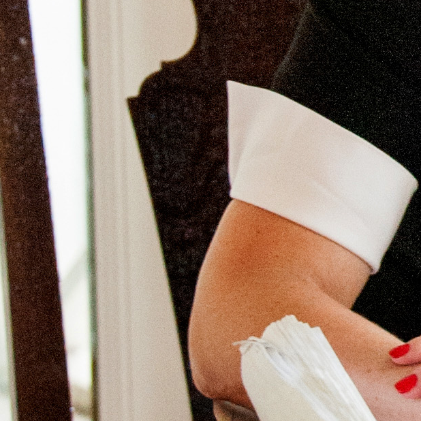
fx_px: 4665
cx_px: 641
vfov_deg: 5.1
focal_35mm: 339
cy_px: -65
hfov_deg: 5.1
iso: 4000
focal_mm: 58
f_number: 4.5
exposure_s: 1/125
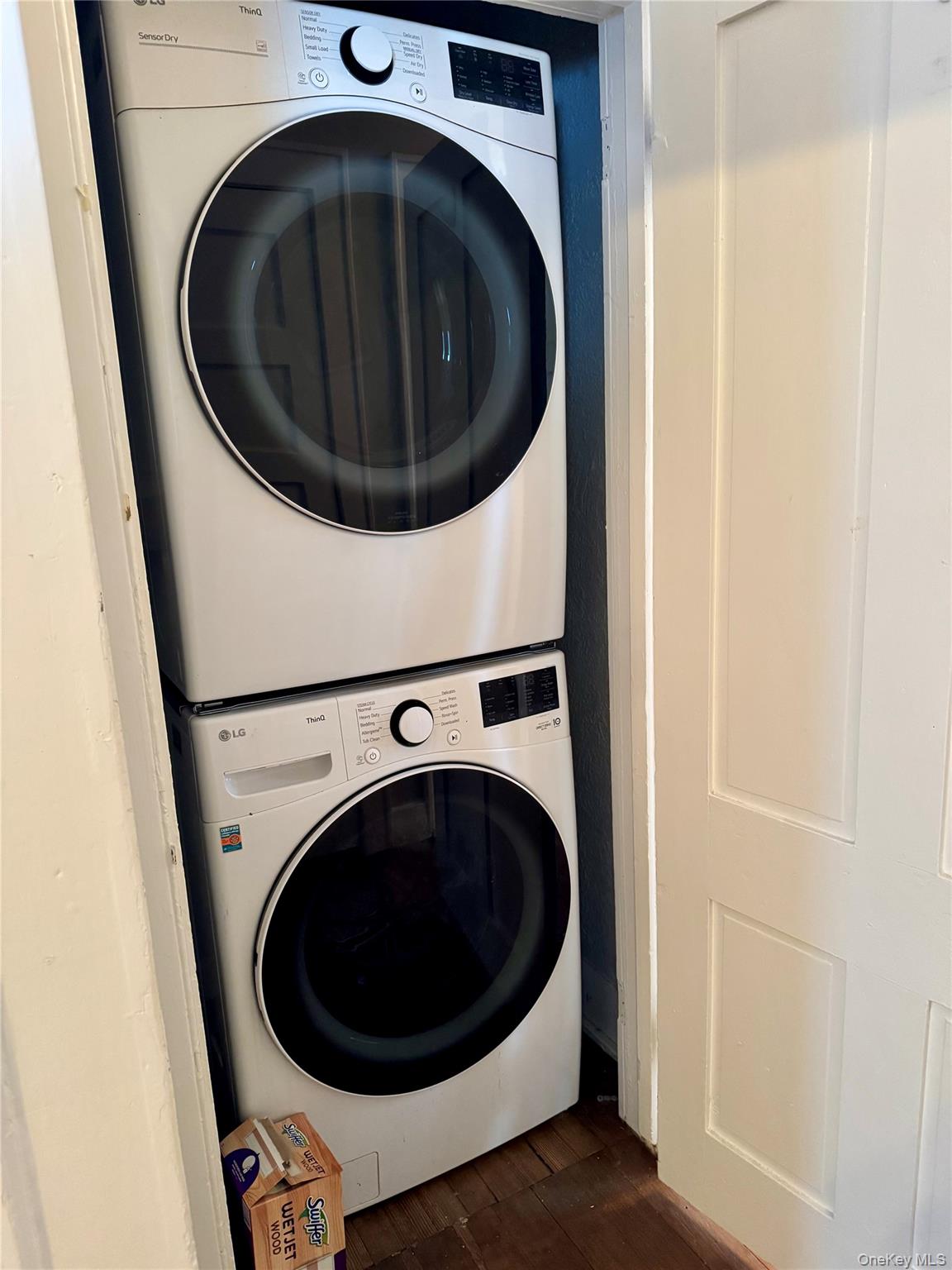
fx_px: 880
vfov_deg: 71.6
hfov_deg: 56.8
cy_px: 635
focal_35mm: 24
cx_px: 476
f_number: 1.78
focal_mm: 6.76
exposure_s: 1/60
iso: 800
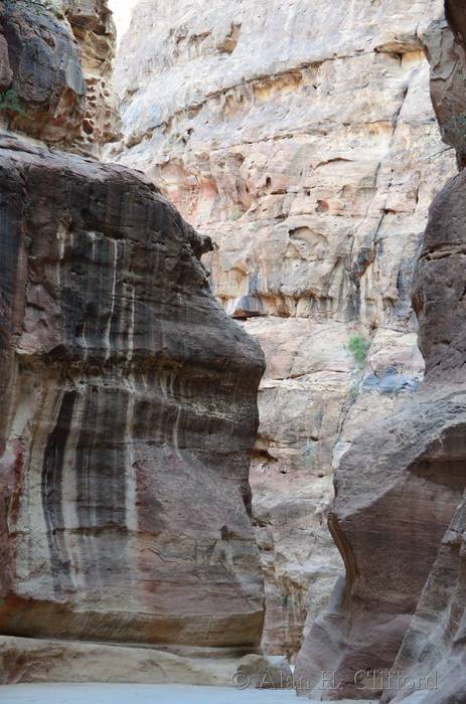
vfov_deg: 24.2
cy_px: 352
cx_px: 233
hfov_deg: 16.2
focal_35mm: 84
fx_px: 1640
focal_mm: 56
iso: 1250
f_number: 4.8
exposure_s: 1/160
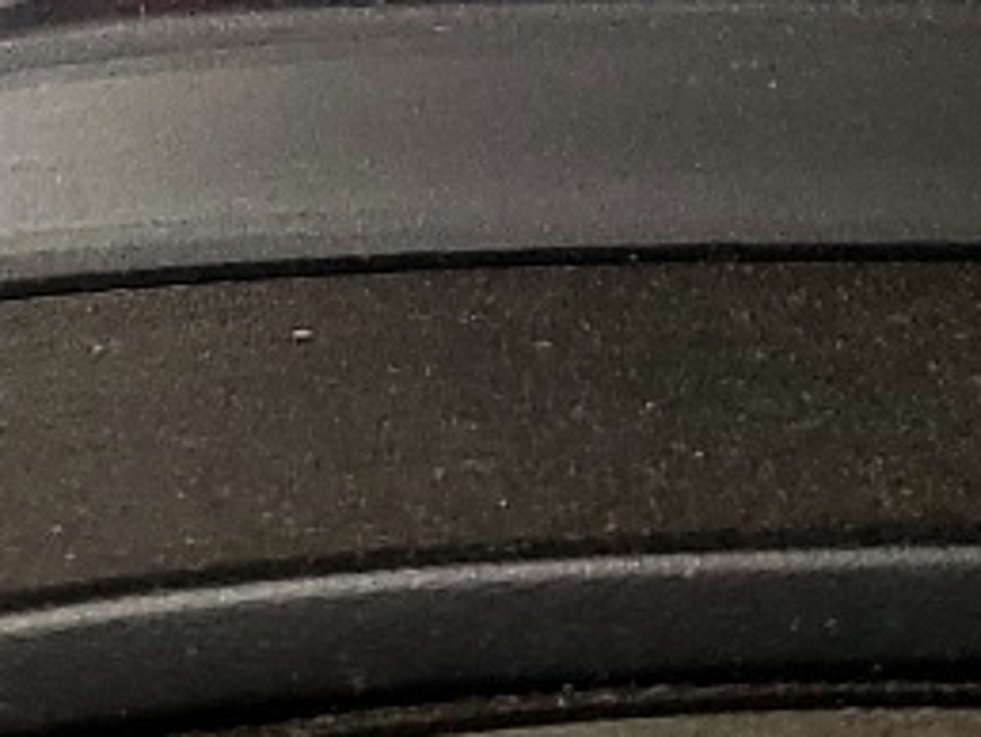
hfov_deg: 12.2
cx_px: 335
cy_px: -851
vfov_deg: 8.6
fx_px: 4567
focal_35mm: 161
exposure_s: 1/60.2
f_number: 1.5
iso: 79
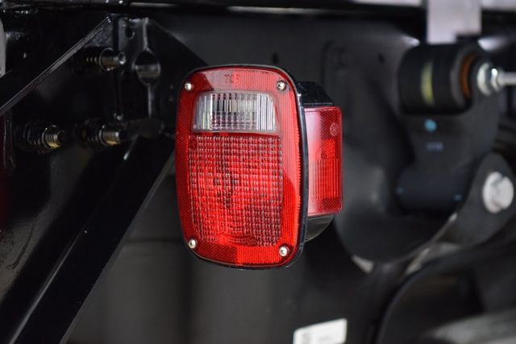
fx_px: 1505
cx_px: 258
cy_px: 172
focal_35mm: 105
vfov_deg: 13.0
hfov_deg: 19.5
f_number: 2.8
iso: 1600
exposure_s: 1/20
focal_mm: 70
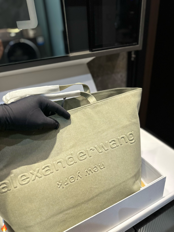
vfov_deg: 71.6
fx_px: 161
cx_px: 87
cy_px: 116
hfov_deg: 56.8
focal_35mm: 24
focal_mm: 6.86
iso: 200
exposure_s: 1/100
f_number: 1.78
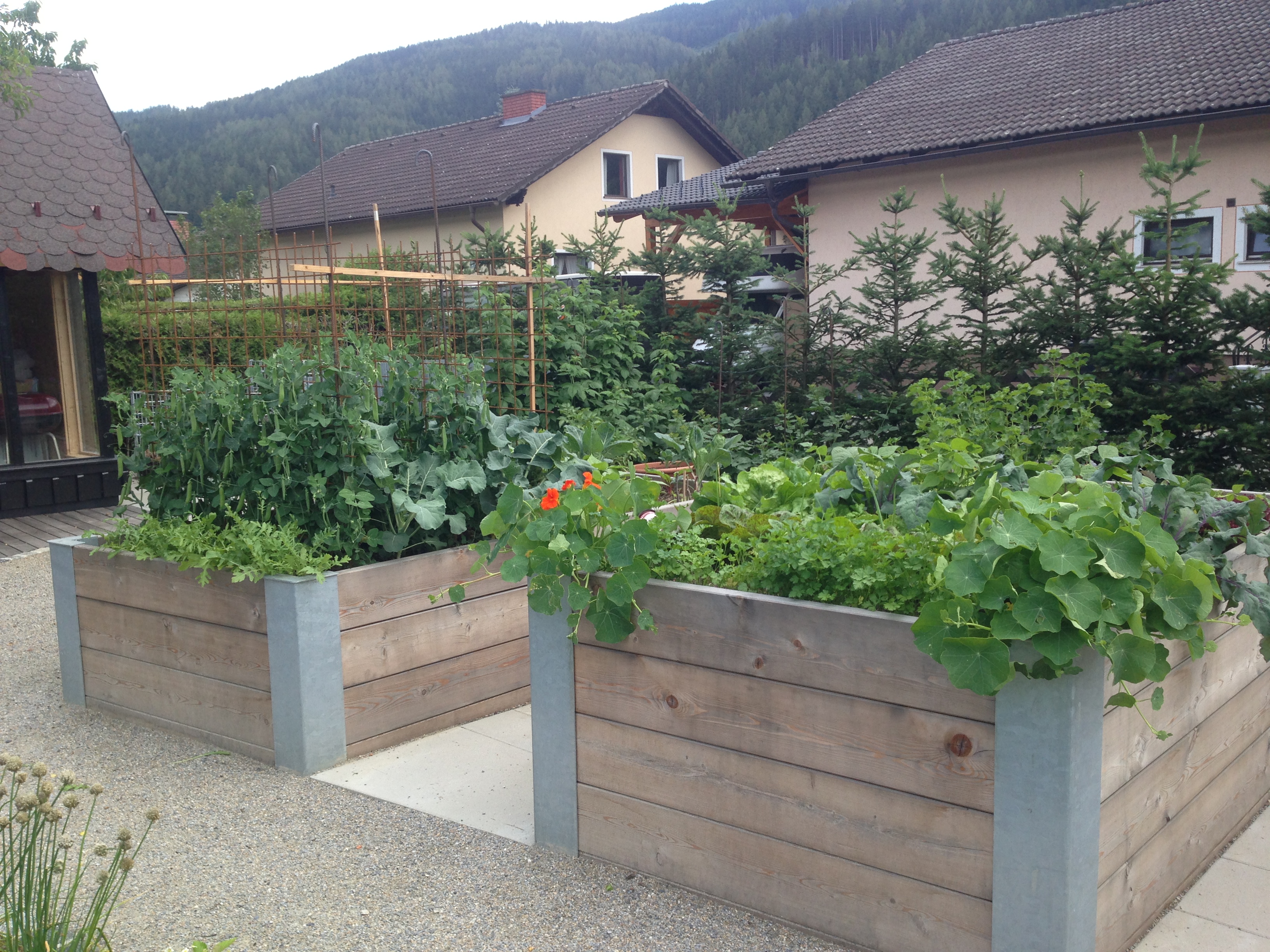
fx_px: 1211
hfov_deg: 55.4
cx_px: 635
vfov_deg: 42.9
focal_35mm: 33
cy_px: 476
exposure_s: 1/364
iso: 50
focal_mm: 4.13
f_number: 2.4
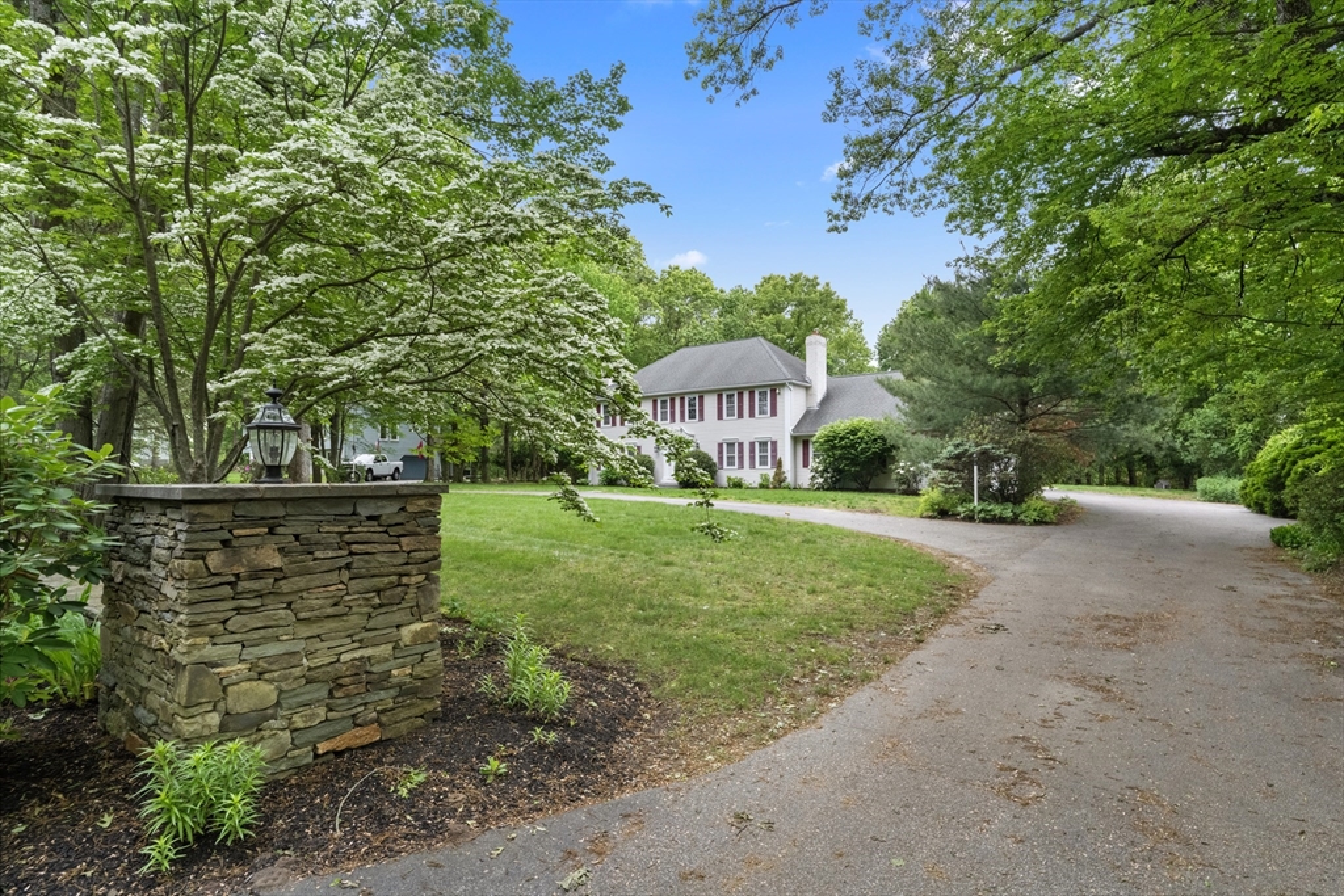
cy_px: 448
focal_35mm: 18
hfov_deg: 90.3
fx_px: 668
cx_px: 672
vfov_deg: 67.7
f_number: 11
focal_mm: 17.9
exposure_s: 1/100
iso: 4000
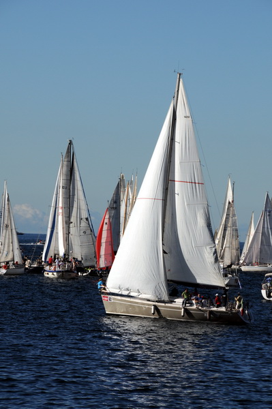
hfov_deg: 4.6
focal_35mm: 300
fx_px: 3406
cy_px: 204
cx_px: 136
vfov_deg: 6.9
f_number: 13
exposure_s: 1/640
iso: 200
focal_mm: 200
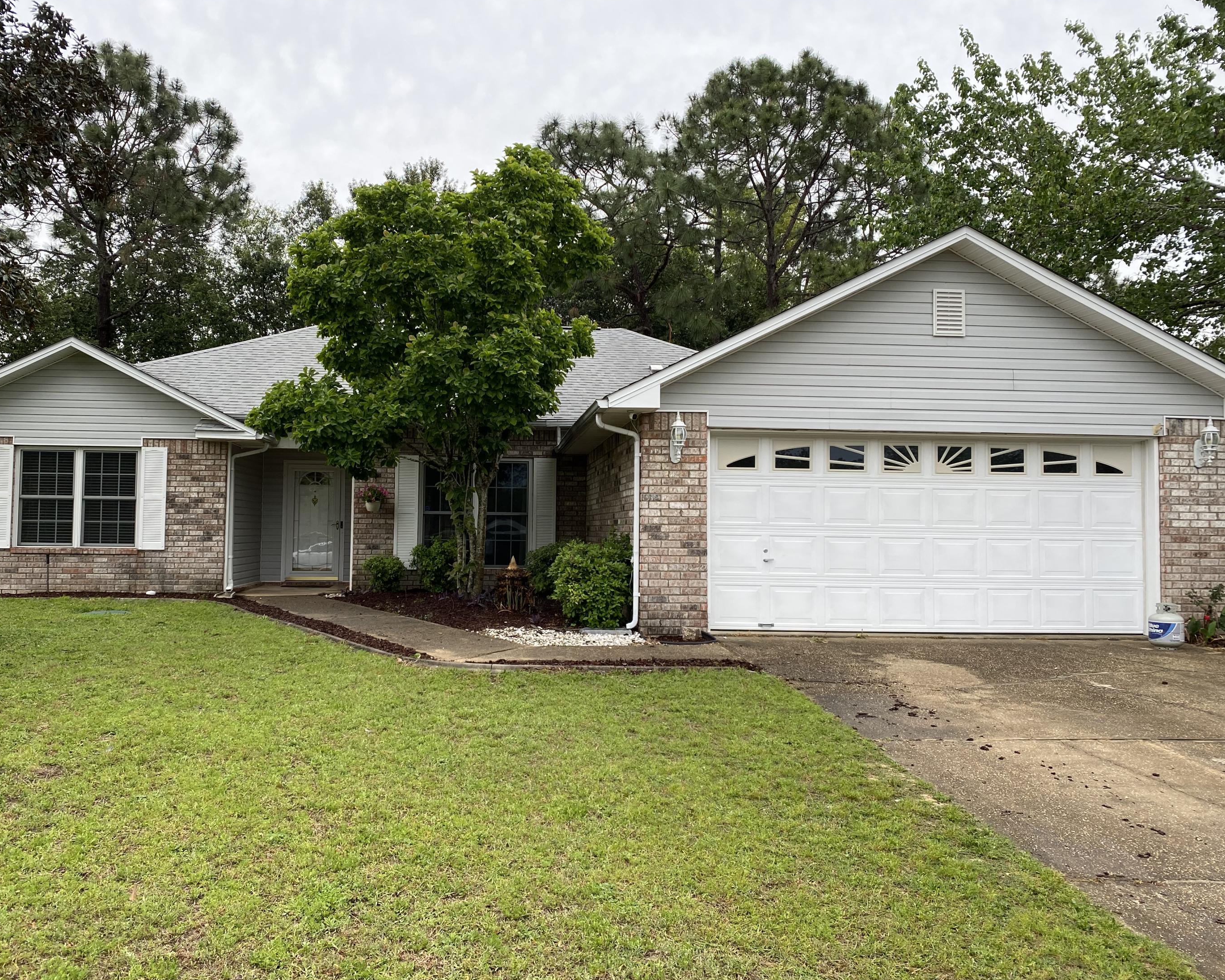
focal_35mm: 28
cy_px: 487
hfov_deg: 62.1
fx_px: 1015
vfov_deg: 51.5
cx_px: 563
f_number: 1.8
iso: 32
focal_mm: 4.25
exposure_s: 1/610
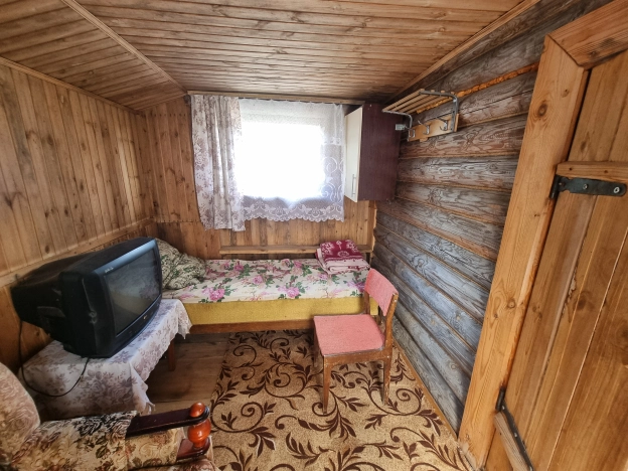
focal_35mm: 13
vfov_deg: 89.9
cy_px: 236
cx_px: 314
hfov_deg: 106.2
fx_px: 236
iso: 250
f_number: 2.2
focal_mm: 2.2
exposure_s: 1/50
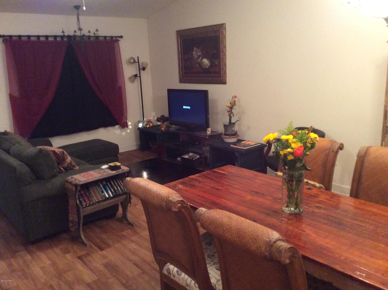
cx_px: 194
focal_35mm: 32
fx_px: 358
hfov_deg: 56.9
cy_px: 145
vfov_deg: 44.1
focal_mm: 3.3
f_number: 2.4
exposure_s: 1/15
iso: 320
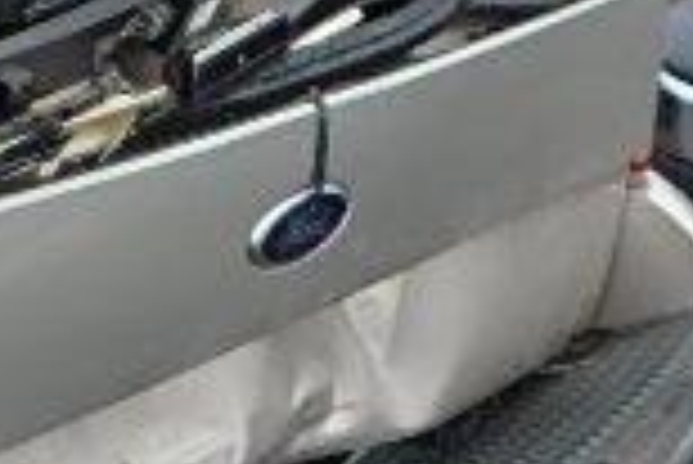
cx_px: -288
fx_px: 2081
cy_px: 108
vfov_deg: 12.7
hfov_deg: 17.4
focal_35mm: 108
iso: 125
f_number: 4.1
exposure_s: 1/80
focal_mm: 4.5
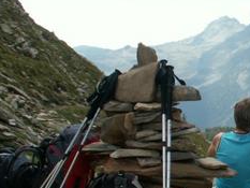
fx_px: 694
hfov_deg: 19.4
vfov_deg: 15.4
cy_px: 110
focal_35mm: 96
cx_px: 290
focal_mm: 5.86
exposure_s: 1/200
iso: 50
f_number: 5.6
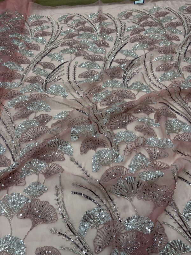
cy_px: 128
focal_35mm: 26
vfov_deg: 67.3
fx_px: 191
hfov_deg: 53.1
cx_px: 96
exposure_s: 1/100
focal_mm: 5.96
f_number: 1.6
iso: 64
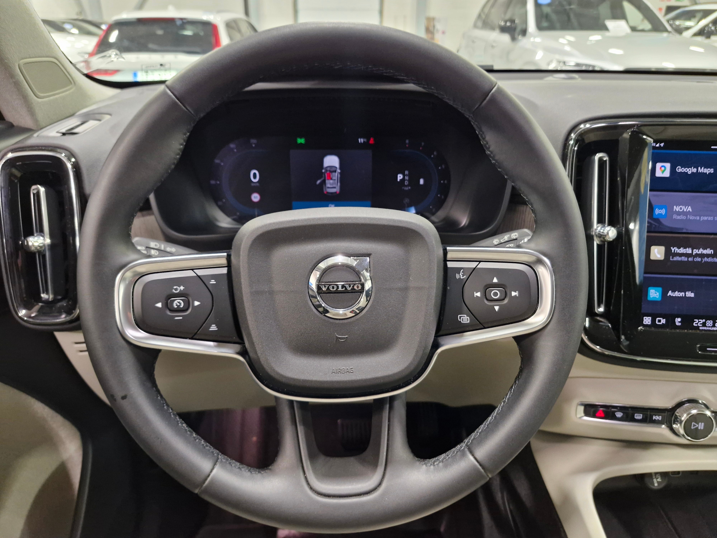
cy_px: 269
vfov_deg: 58.9
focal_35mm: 23
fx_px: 476
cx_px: 358
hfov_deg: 73.9
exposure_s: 1/50
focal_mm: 5.54
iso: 640
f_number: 1.8
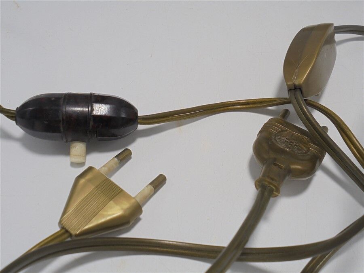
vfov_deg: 37.7
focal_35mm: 38
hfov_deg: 49.0
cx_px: 182
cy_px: 136
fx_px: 400
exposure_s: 1/60
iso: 100
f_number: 4.2
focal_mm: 6.9
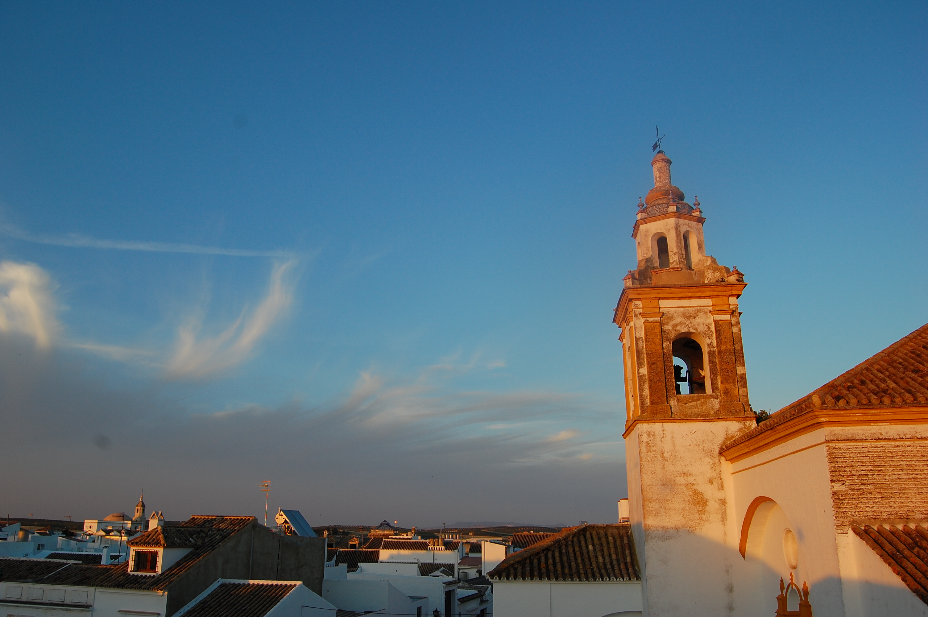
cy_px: 308
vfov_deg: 47.8
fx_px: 695
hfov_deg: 67.4
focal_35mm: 27
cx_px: 464
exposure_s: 1/200
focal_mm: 18
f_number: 7.1
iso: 200
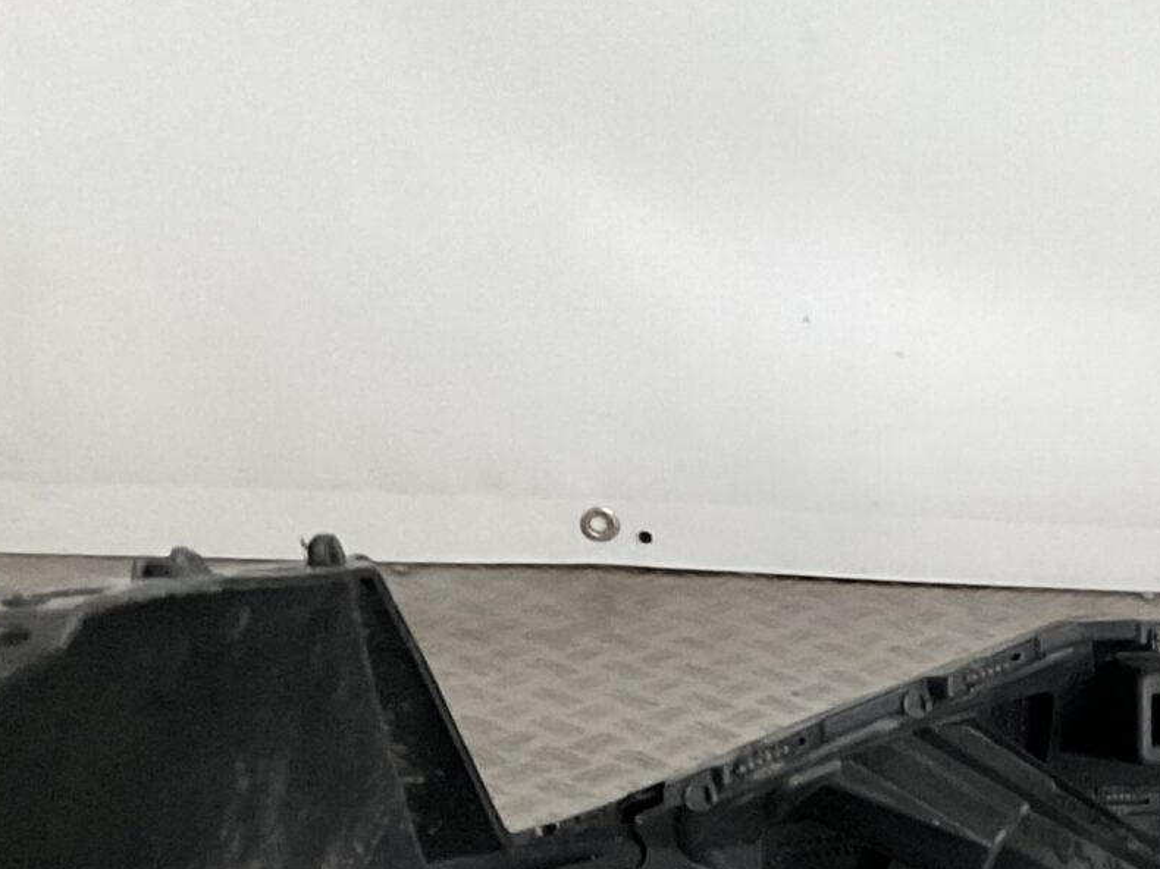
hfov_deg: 19.5
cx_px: 1439
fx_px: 3149
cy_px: 1308
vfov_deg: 14.6
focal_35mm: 94
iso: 250
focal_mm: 3
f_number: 1.8
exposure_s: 1/25
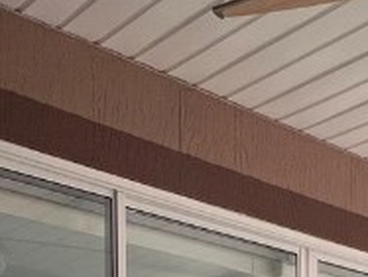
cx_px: 376
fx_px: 756
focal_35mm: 71
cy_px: 487
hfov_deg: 25.8
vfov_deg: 17.3
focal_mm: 1.57
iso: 40
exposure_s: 1/99
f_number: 1.8
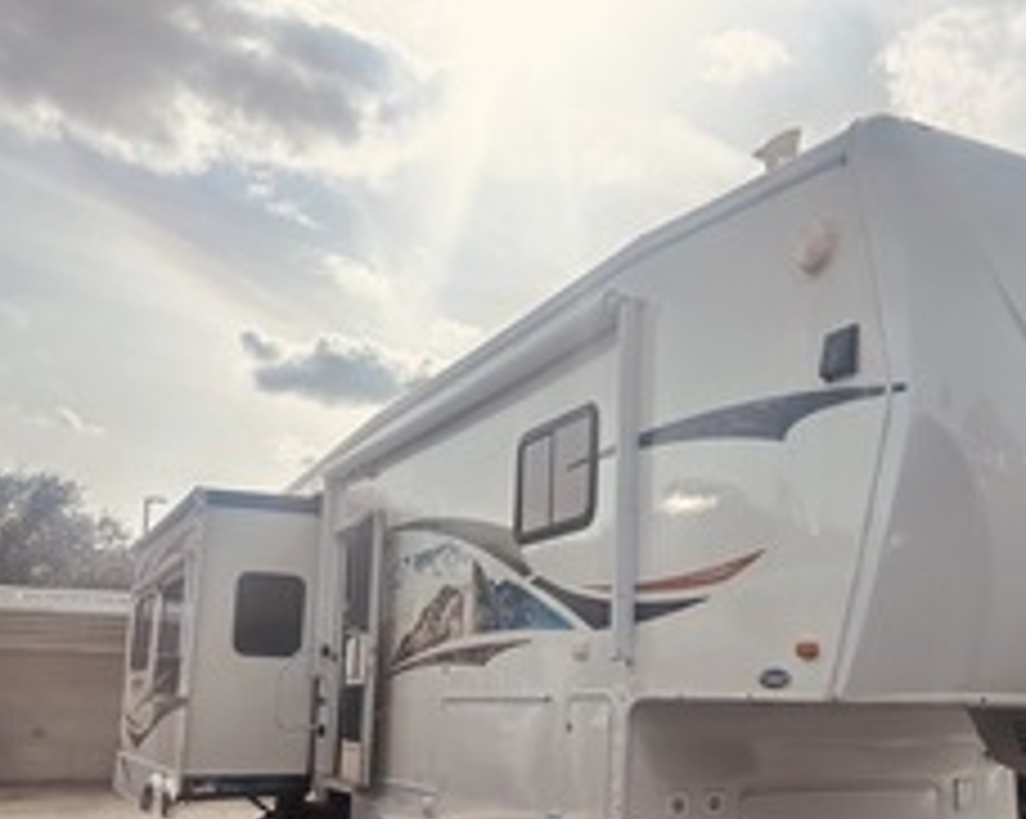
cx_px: 778
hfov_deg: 48.2
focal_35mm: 36
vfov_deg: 40.2
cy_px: 587
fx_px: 1092
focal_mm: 6.86
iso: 80
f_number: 1.78
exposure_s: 1/12048
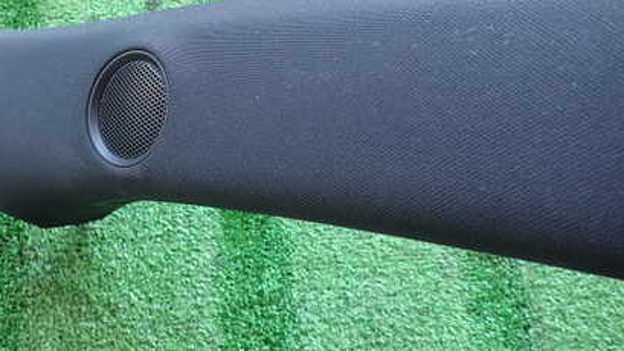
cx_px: 243
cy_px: 73
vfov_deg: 29.1
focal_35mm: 40
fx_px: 662
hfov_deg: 50.1
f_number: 2
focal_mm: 4.5
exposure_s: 1/50
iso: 200
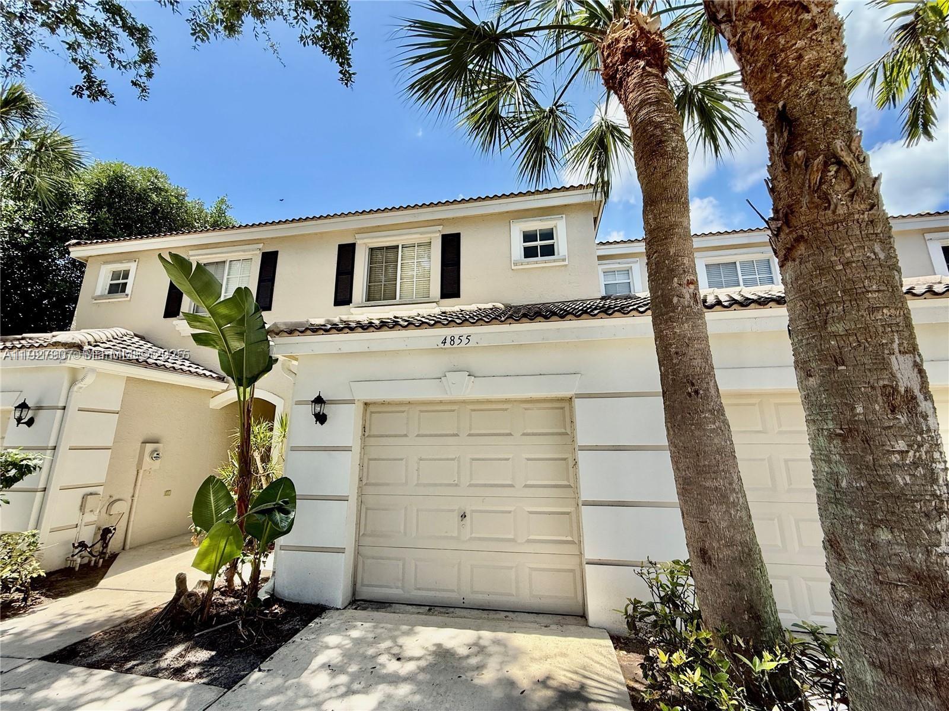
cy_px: 356
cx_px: 474
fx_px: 384
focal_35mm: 14
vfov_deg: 85.7
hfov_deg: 102.1
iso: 64
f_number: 2.2
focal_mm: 2.22
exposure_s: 1/914
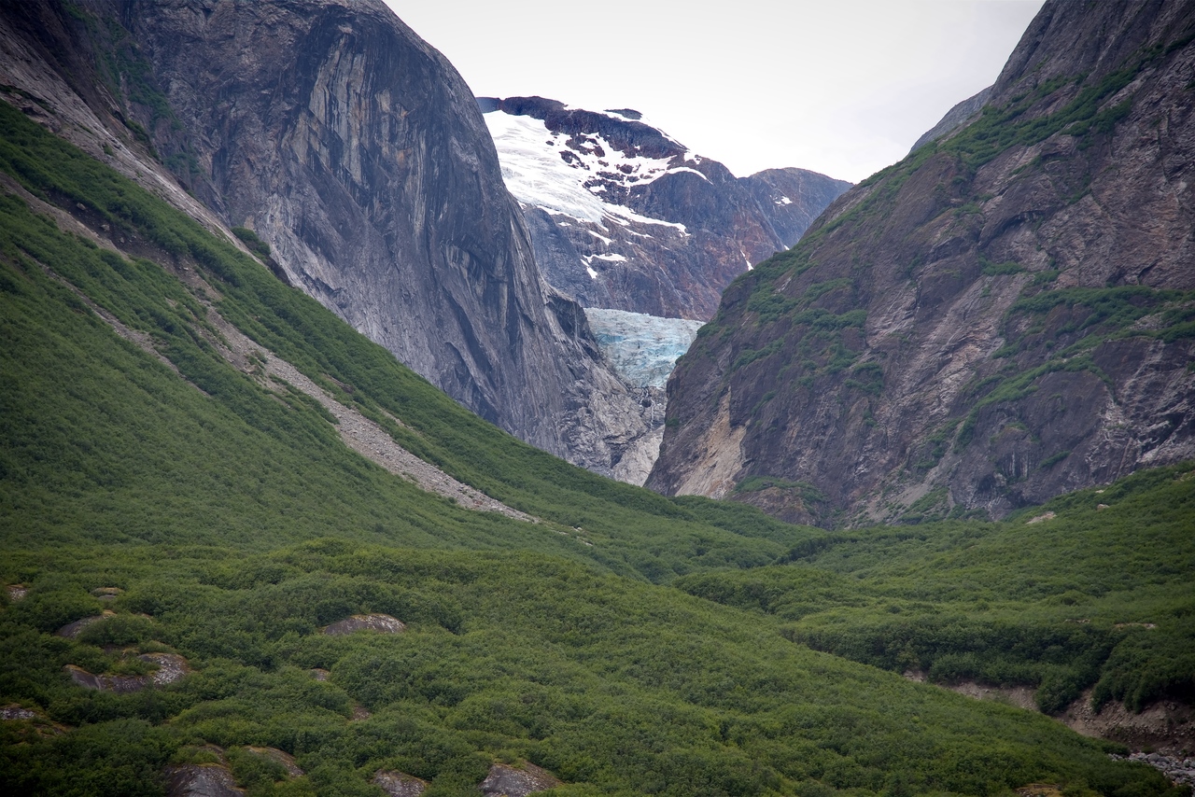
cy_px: 398
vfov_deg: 11.4
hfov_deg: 17.1
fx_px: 3984
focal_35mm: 120
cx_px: 598
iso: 100
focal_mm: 120
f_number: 4.5
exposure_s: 1/250
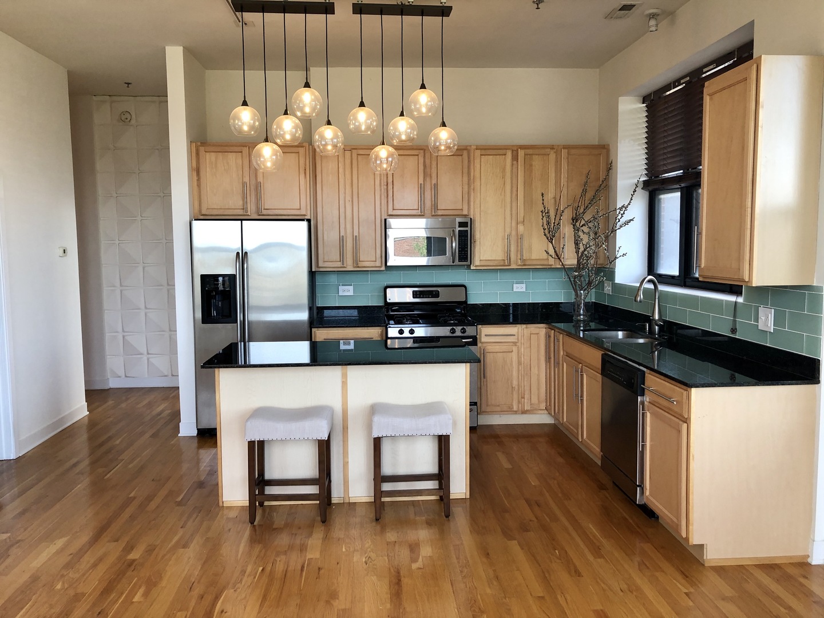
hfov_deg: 63.4
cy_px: 309
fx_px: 667
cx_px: 412
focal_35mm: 28
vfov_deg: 49.7
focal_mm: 4
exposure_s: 1/40
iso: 25
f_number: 1.8
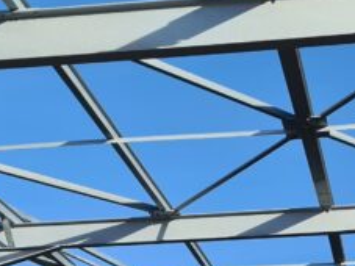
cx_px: 256
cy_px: 365
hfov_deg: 17.3
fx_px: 1158
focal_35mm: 113
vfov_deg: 12.6
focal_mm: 7
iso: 50
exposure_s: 1/926
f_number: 1.8
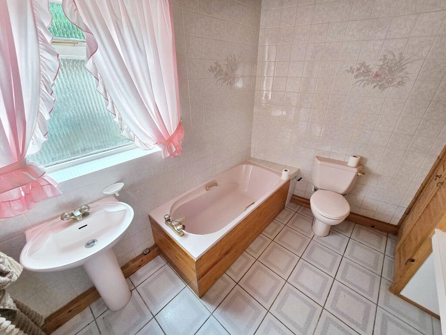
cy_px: 168
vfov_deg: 89.9
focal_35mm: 13
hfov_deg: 106.2
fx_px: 167
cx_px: 223
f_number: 2.2
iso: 64
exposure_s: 1/50
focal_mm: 2.2
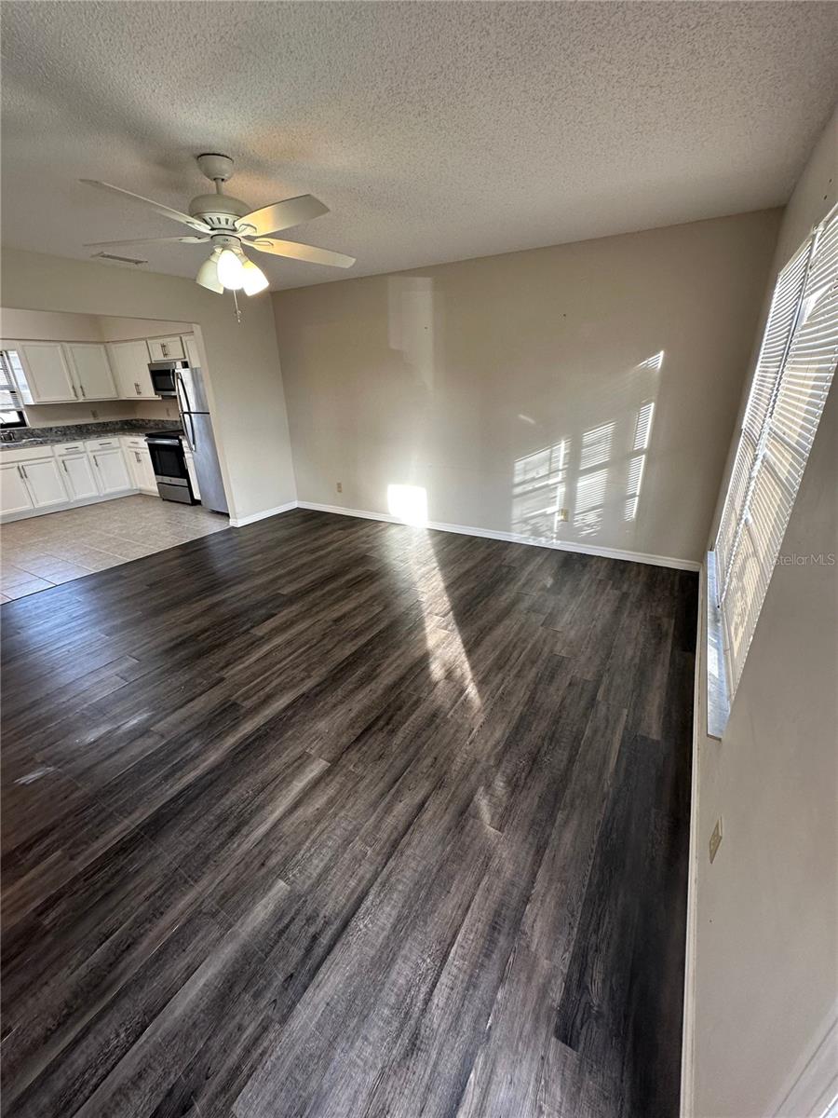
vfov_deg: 102.1
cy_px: 559
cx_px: 419
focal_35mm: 14
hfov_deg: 85.7
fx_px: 452
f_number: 2.2
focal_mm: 2.22
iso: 160
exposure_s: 1/120
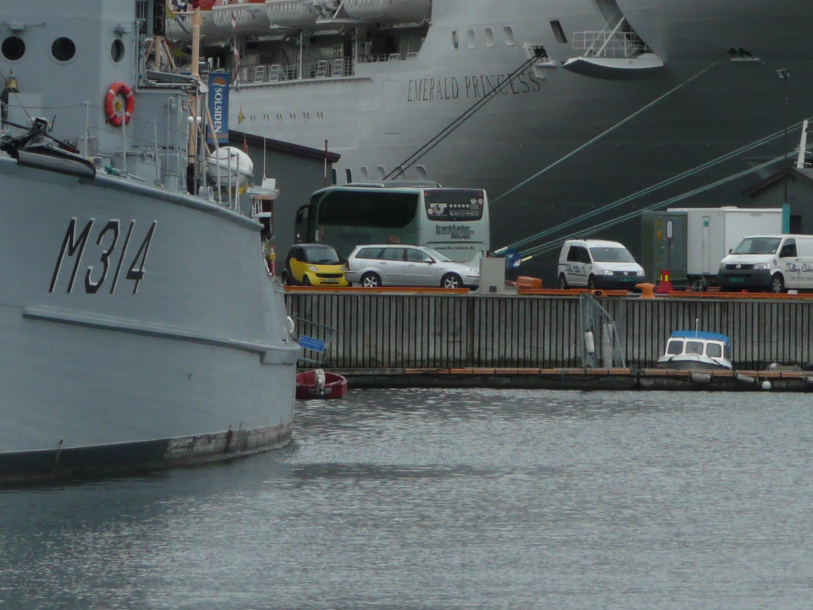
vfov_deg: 4.6
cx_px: 568
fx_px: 7516
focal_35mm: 320
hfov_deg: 6.2
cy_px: -38
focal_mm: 20.9
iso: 100
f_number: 4.7
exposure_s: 1/250
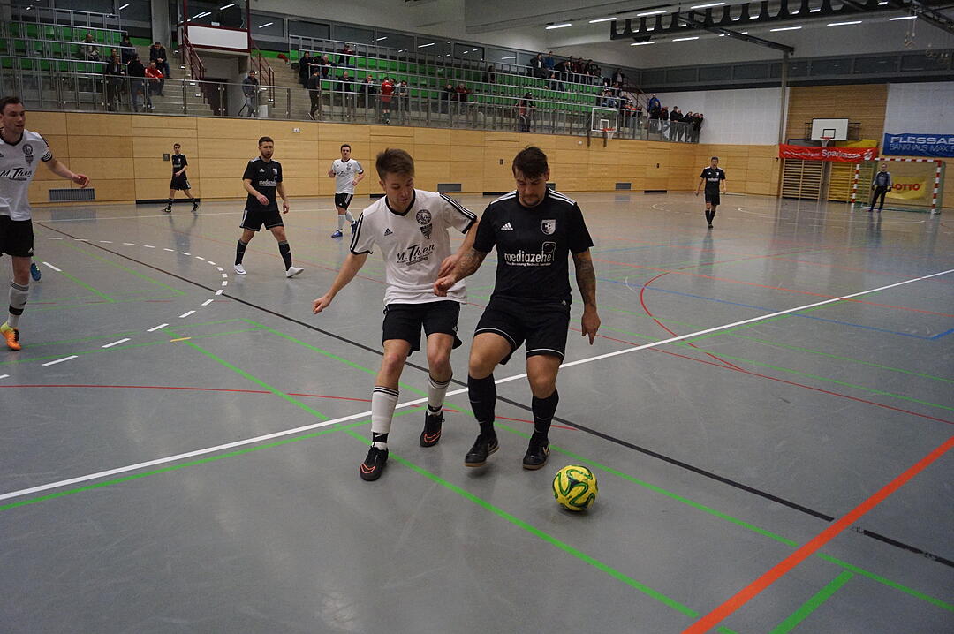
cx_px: 477
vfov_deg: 47.8
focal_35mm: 27
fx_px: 715
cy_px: 317
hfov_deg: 67.4
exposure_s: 1/500
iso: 3200
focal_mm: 18
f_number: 3.5
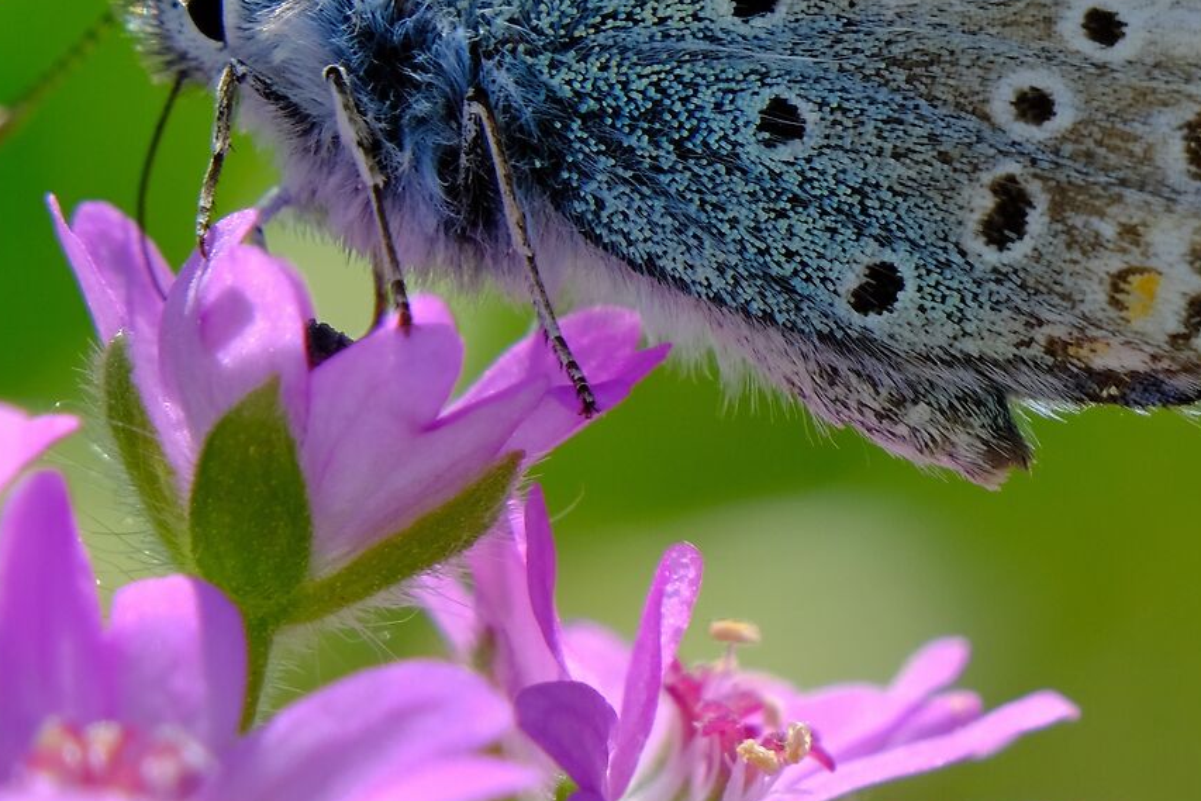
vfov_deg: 3.1
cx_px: 1356
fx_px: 14647
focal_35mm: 439
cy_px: 213
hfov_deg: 4.7
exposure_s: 1/250
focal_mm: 104.2
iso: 320
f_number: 11
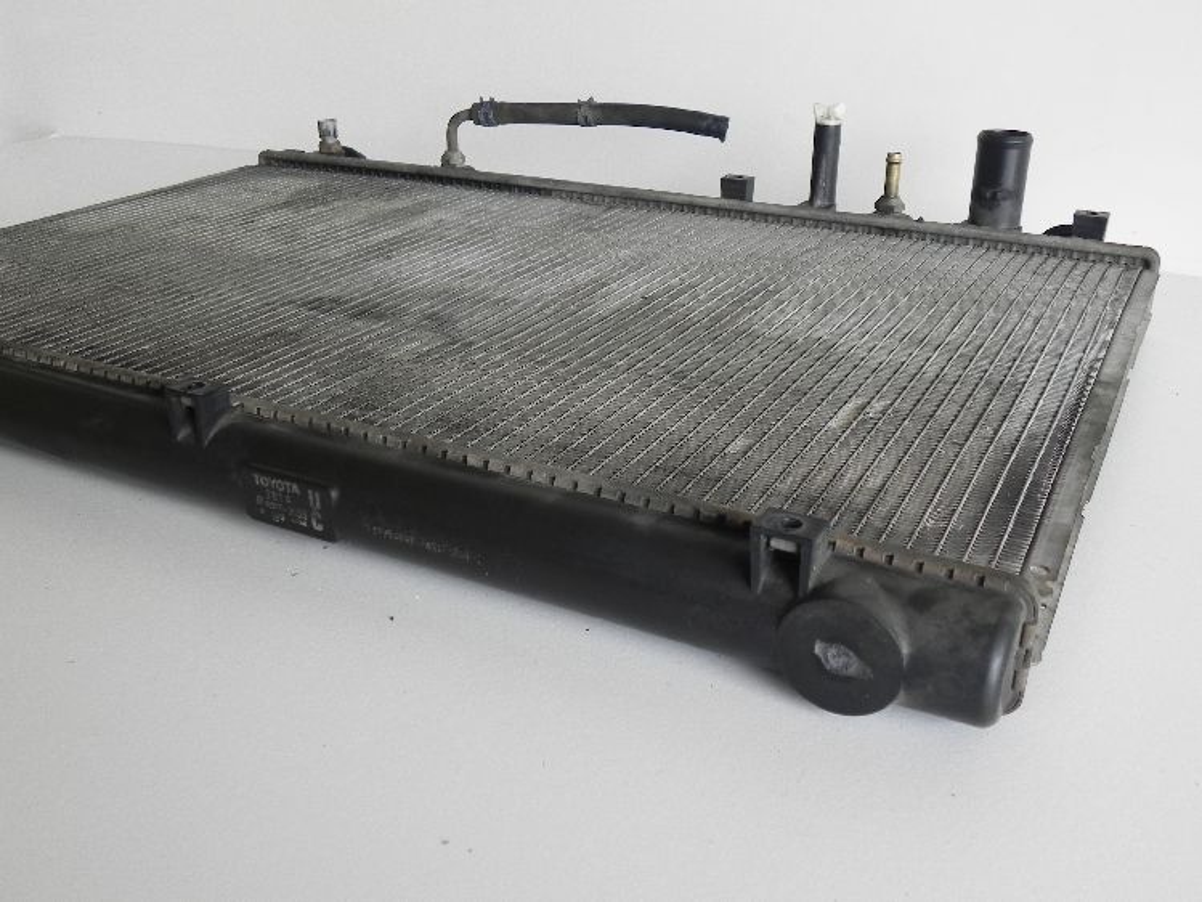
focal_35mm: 33
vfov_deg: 43.0
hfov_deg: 55.3
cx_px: 601
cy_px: 451
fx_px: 1146
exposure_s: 1/54
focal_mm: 5.9
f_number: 2.8
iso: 160
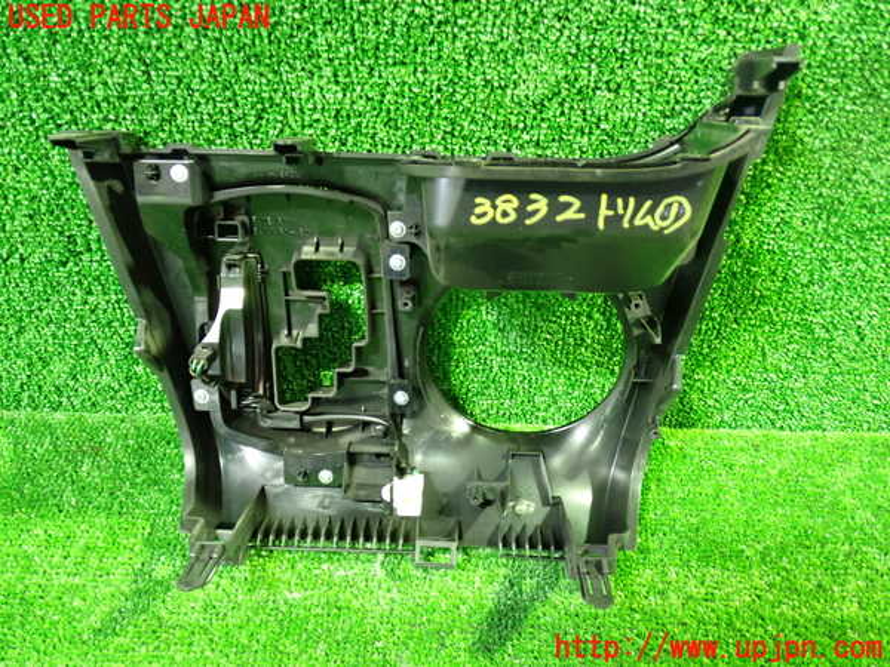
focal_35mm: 32
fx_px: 823
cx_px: 445
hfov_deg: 56.8
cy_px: 334
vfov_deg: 44.2
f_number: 2.4
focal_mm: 5.79
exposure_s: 1/10
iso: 800
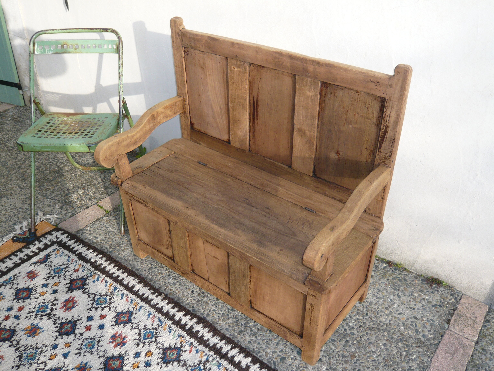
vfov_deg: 44.2
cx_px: 247
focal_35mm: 32
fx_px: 457
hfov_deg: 56.8
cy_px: 186
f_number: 3
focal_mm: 5.2
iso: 100
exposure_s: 1/400
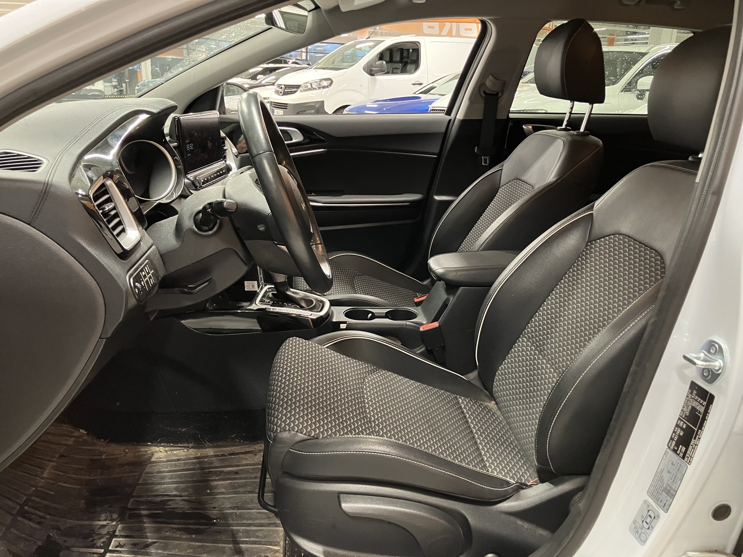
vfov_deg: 49.7
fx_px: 601
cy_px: 278
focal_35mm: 28
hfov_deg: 63.4
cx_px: 372
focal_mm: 3.99
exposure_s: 1/25
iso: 320
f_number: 1.8
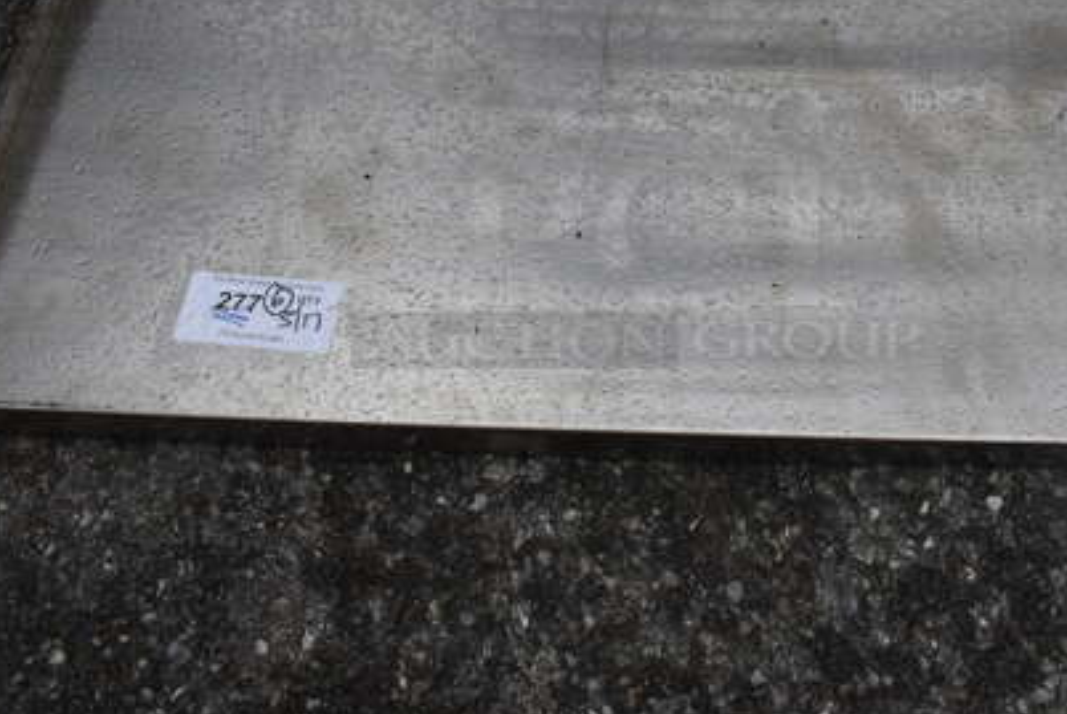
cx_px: 648
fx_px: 1216
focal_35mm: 41
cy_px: 228
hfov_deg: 47.1
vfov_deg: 32.4
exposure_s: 1/160
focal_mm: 18
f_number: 6.3
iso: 200
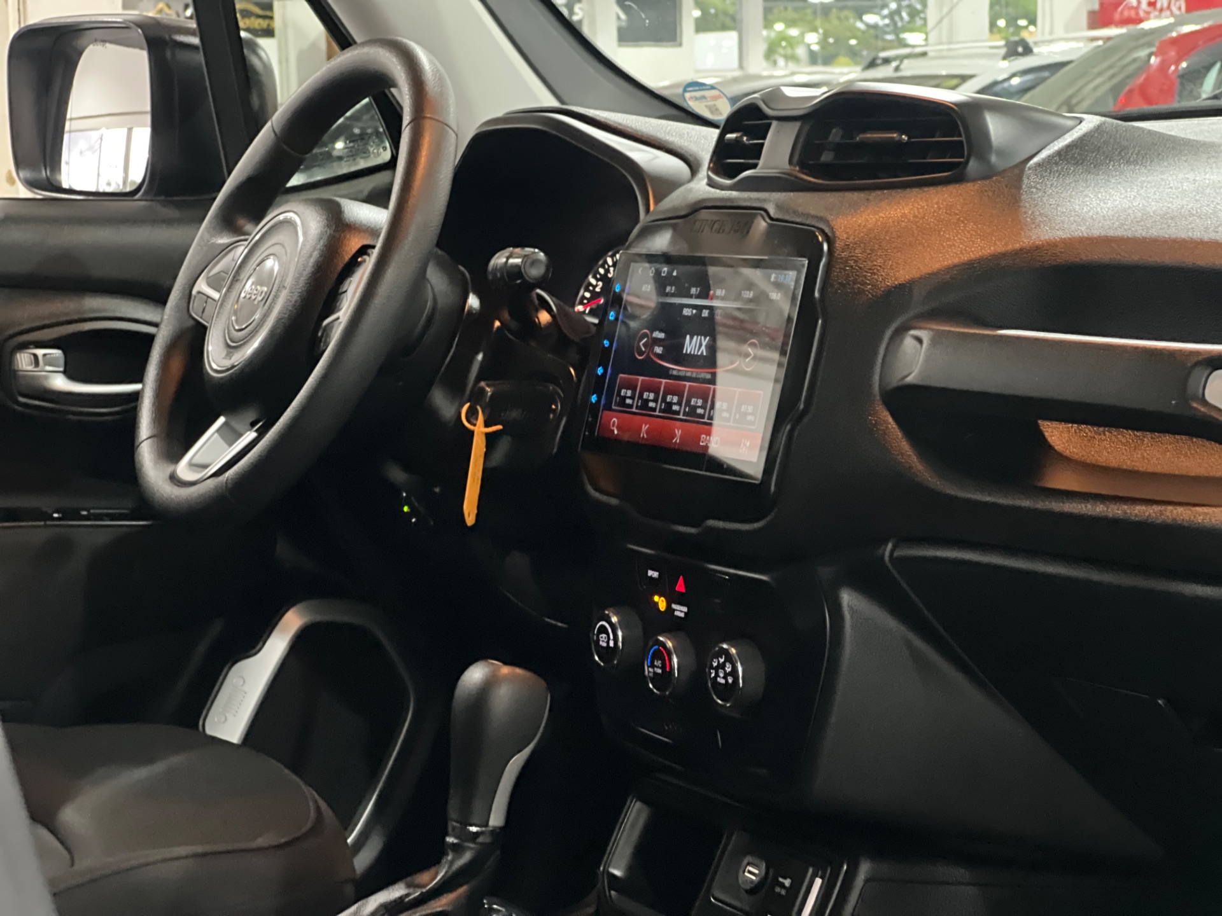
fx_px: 2718
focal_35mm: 77
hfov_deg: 25.3
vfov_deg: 19.1
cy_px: 458
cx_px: 611
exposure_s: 1/15
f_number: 2.8
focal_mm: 9
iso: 1250
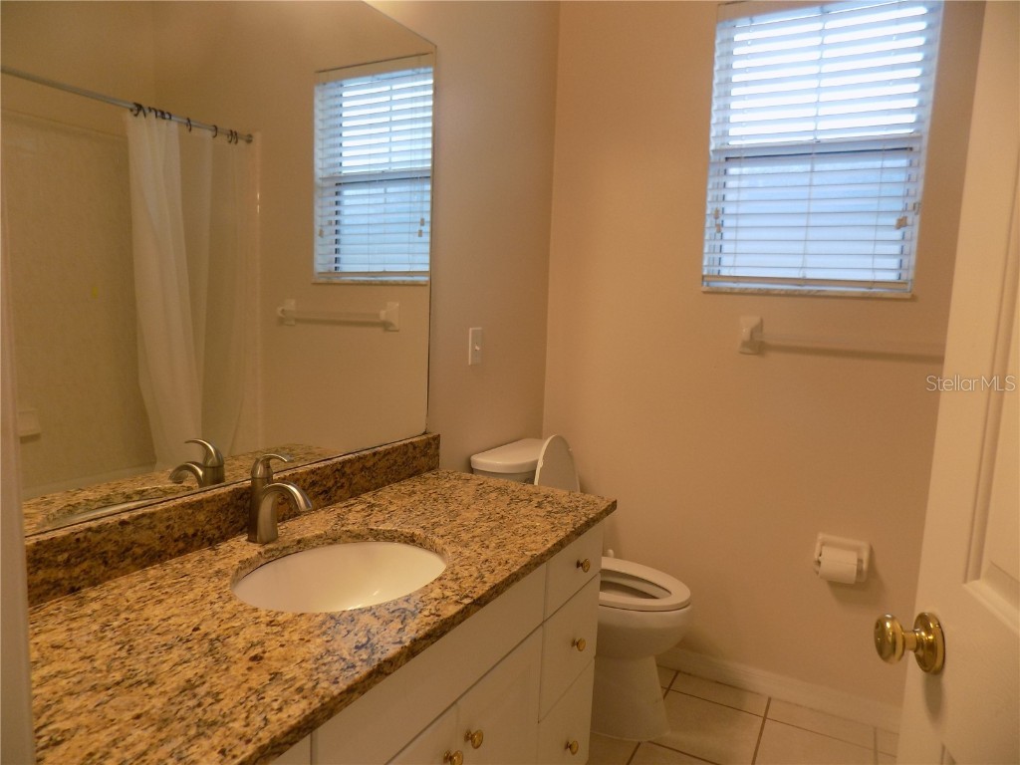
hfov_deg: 73.9
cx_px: 510
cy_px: 382
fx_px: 678
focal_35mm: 23
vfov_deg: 58.9
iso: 100
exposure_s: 1/30
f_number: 3.1
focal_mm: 4
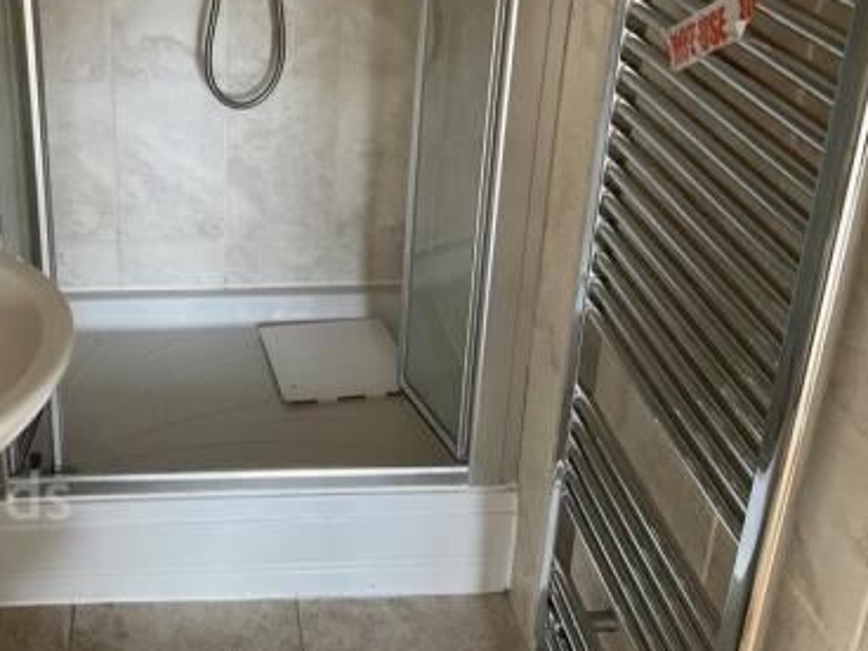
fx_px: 1153
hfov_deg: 40.4
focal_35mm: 46
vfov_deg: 30.9
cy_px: 145
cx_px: 251
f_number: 1.8
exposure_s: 1/60
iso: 160
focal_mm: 3
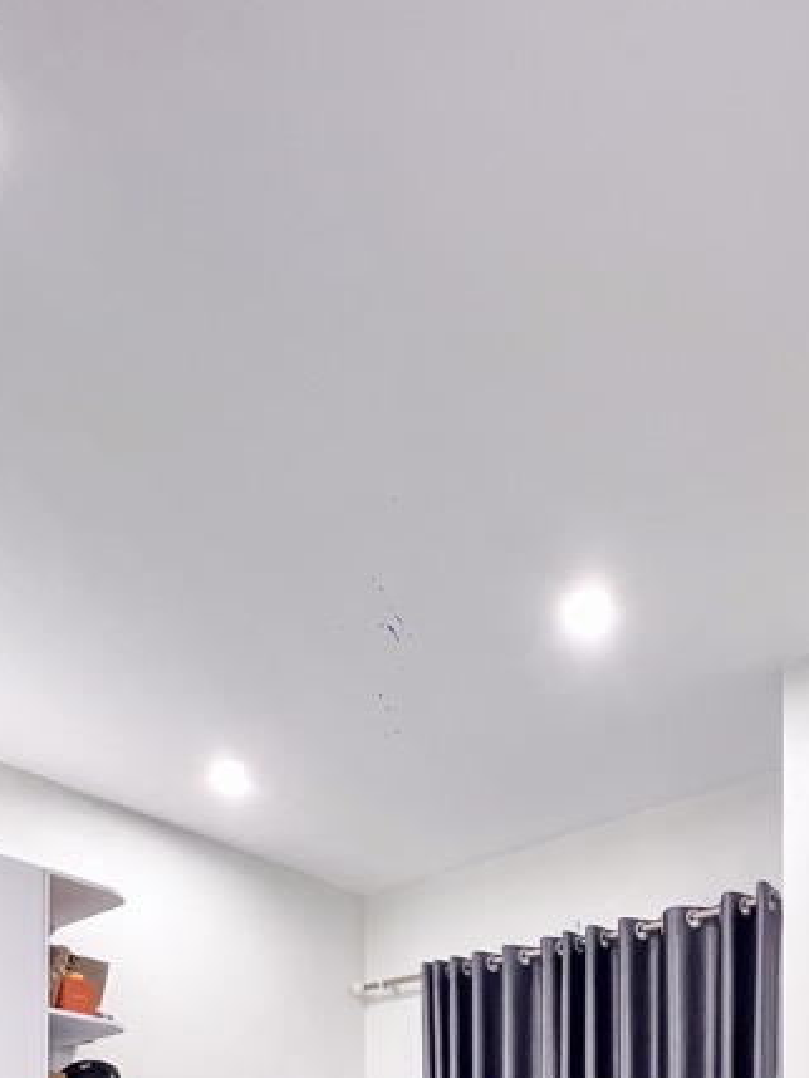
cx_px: 545
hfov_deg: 44.7
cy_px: 1256
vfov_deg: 42.0
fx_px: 966
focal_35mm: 31
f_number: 1.8
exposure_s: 1/50
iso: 500
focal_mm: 1.57
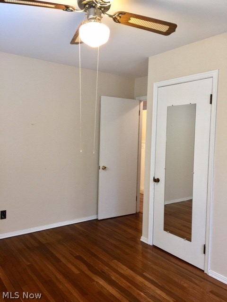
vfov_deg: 61.7
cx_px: 114
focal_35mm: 29
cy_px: 151
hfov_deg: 48.2
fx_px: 254
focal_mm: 4.15
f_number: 2.2
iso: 40
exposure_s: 1/15
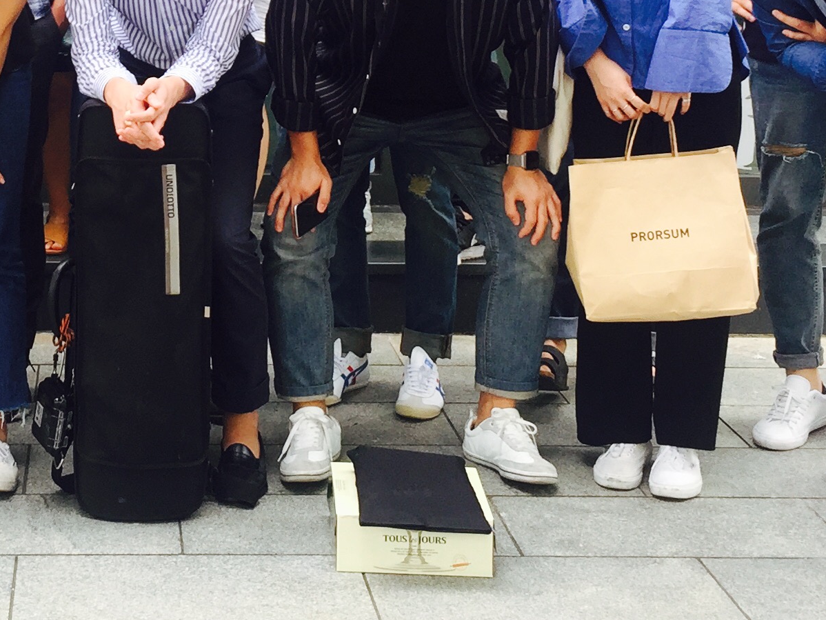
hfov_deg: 24.2
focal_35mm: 79
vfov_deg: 17.8
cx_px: 141
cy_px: -110
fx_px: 1885
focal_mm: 4.15
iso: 32
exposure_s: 1/60
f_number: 2.2
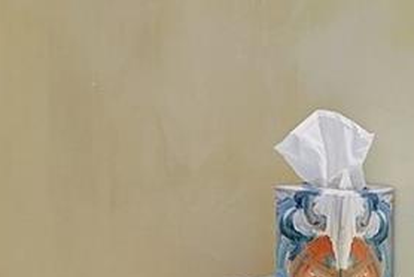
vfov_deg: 14.8
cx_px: 57
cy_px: 31
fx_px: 1059
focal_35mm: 92
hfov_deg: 21.7
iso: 640
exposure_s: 1
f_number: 13
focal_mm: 16
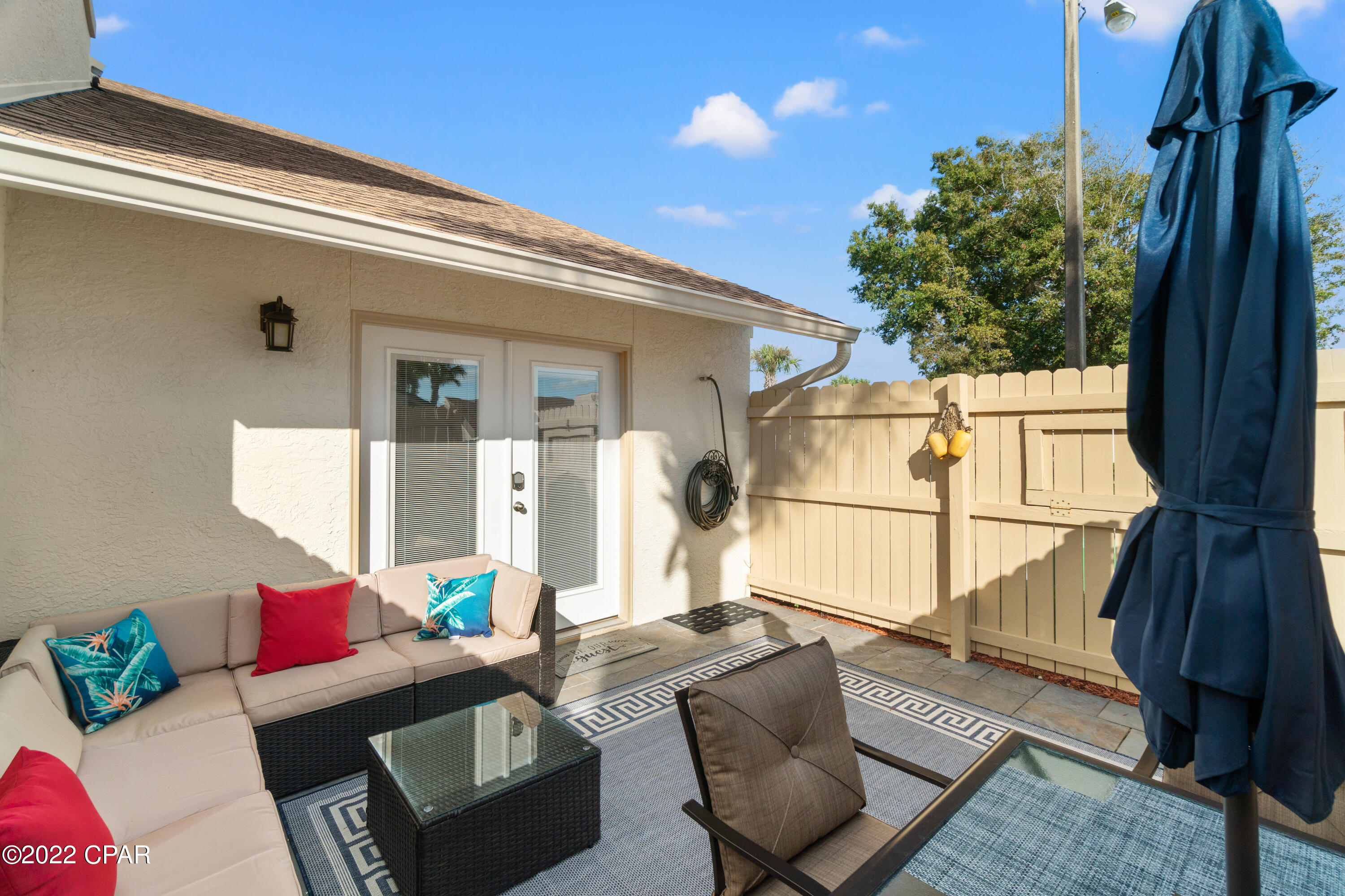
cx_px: 672
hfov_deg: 100.4
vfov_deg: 77.3
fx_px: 560
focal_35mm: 15
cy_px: 448
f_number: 8
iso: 100
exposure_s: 1/40
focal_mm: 10
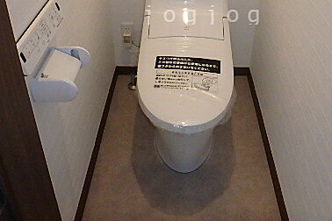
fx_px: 341
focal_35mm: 37
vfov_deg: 33.6
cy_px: 14
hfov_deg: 51.4
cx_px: 204
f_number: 3.5
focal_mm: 3.7
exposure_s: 1/100
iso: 800
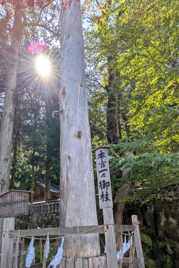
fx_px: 171
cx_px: 75
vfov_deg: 73.6
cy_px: 181
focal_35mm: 23
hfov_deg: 54.9
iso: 44
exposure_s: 1/562
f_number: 2.2
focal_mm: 2.35
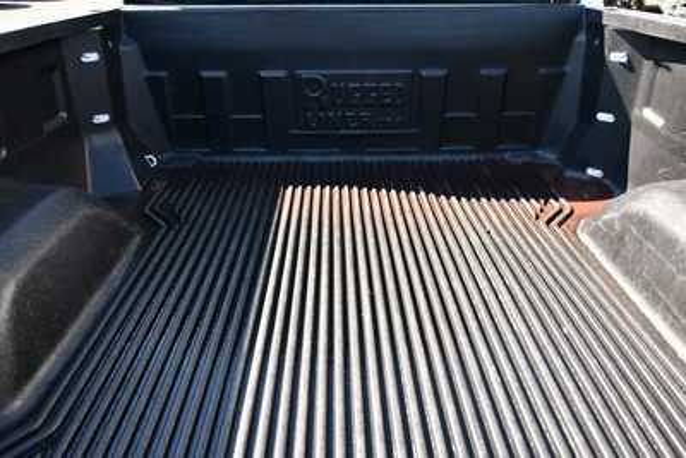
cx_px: 343
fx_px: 572
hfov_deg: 61.9
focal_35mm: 30
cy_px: 229
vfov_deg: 43.6
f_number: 5.6
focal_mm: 20
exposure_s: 1/250
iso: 400
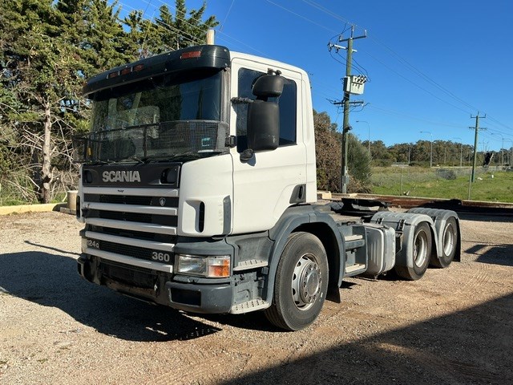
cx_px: 256
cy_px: 192
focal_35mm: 29
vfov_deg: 48.2
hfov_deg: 61.7
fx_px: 430
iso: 25
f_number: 1.8
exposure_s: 1/1984
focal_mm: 3
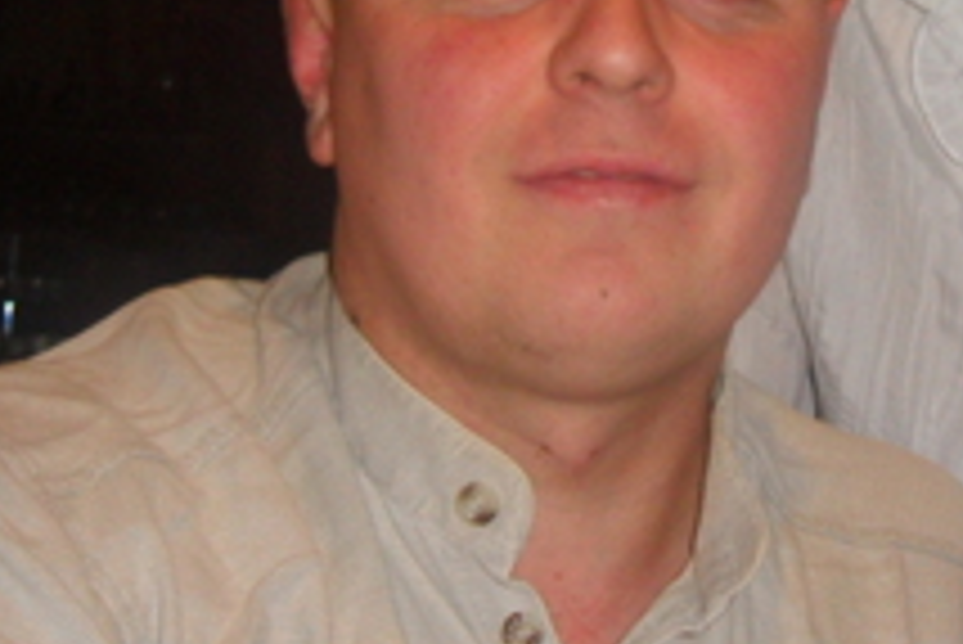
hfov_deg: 17.6
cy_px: 72
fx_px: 3105
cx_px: 639
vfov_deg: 11.8
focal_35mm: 116
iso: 400
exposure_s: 1/60
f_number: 3.9
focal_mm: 9.5
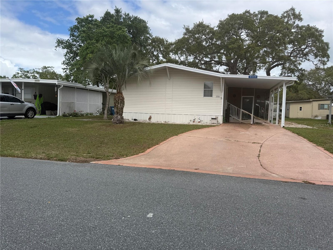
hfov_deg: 71.6
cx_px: 166
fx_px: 231
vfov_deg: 56.8
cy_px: 125
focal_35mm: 24
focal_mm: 6.76
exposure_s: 1/5319
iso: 80
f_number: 1.78
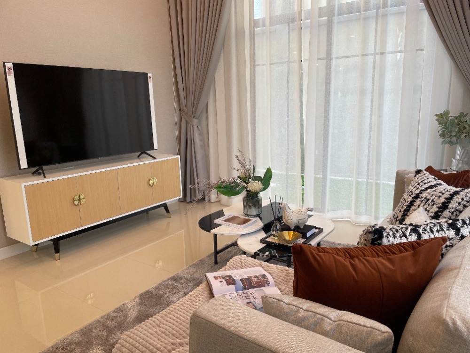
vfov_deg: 53.1
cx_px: 235
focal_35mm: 26
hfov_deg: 67.3
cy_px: 176
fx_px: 353
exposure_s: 1/100
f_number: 1.6
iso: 100
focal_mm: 4.2
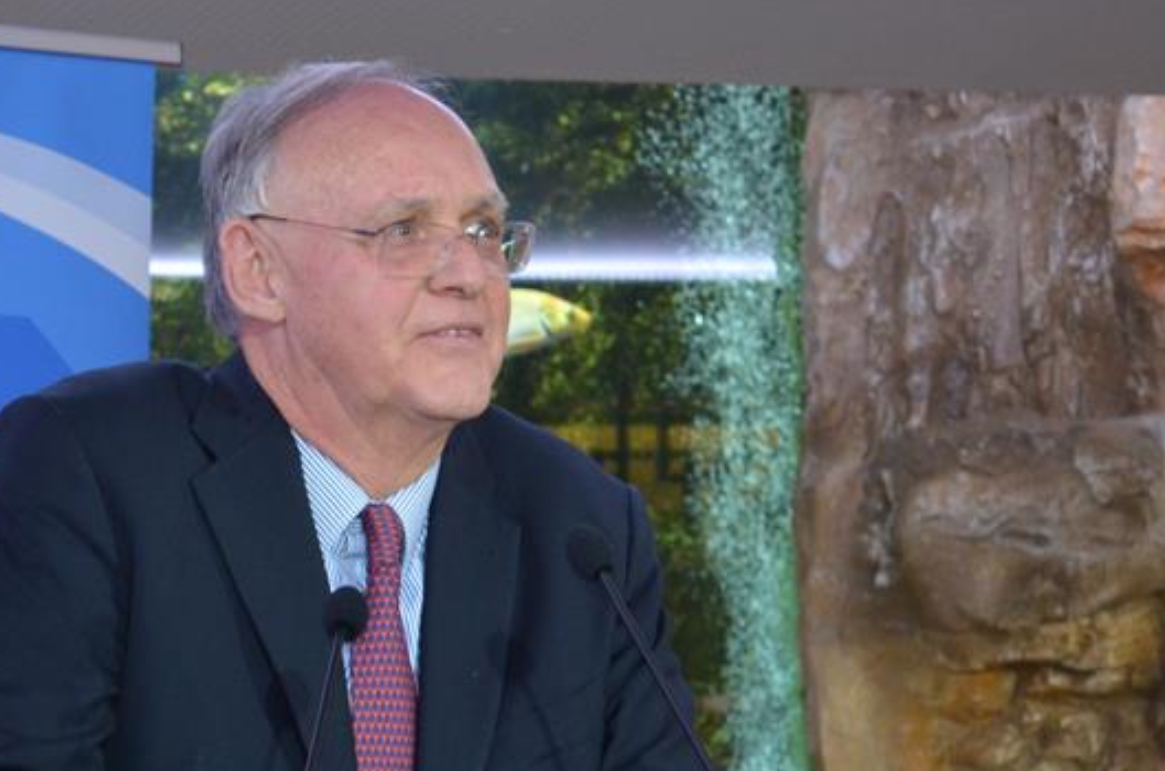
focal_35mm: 171
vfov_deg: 8.0
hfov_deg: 12.0
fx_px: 5520
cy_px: 579
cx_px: 329
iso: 1250
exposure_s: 1/60
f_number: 5.6
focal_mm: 52
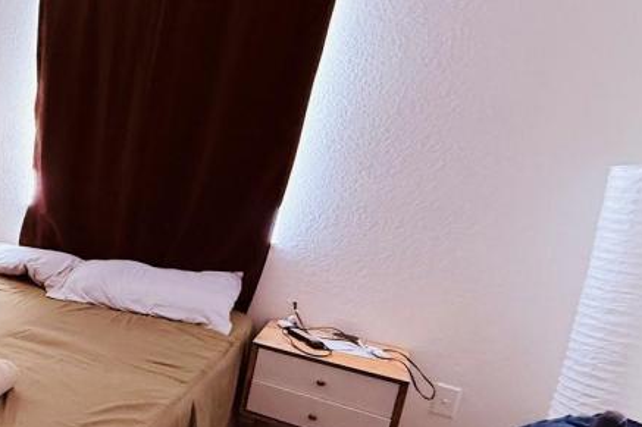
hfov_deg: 48.0
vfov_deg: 40.9
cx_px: -7
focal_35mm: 32
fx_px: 570
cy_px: 258
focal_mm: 2.22
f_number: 2.2
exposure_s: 1/60
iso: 500
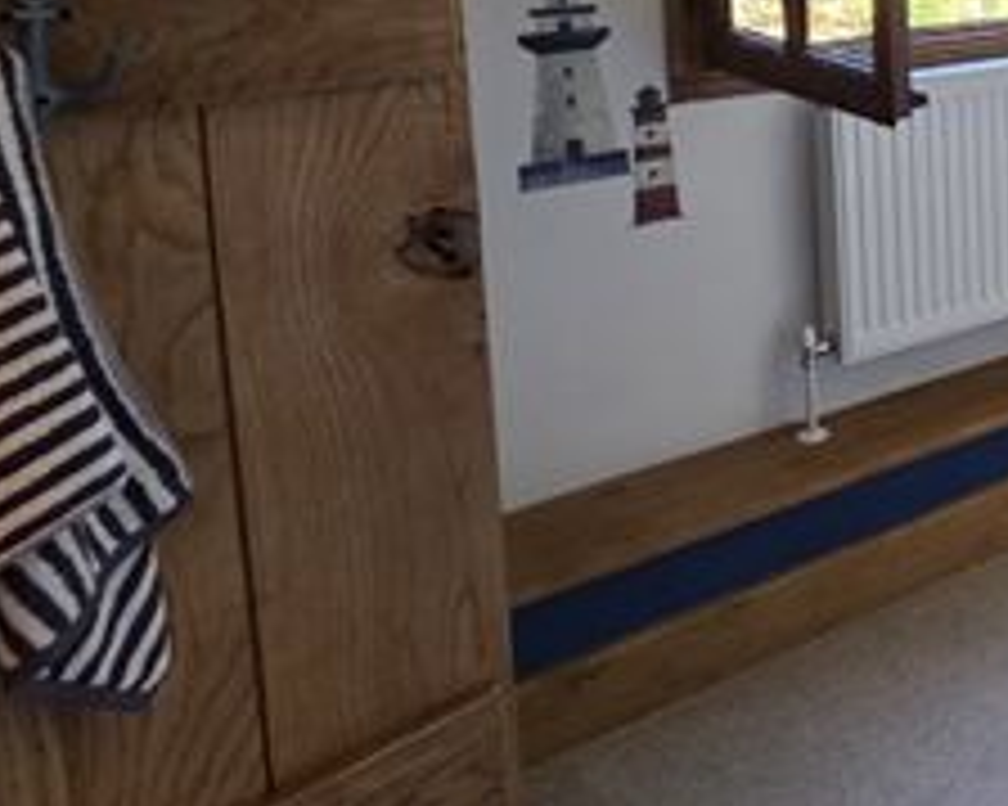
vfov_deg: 34.5
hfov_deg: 30.9
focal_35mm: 40
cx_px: 1420
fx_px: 1193
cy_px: 32
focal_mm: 2.2
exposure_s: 1/50
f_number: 1.9
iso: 160
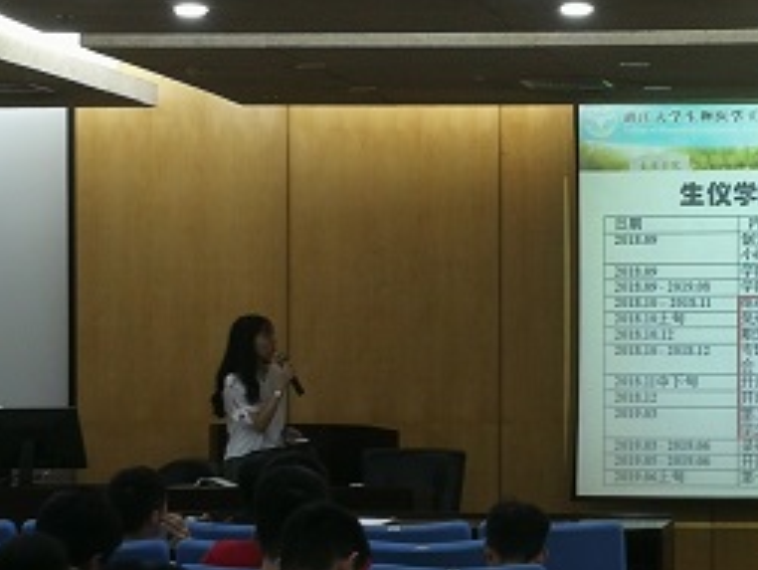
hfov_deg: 16.0
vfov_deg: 12.2
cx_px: 642
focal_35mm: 122
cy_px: 336
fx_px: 2674
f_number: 2.2
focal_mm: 3.95
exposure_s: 1/33.3
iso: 160
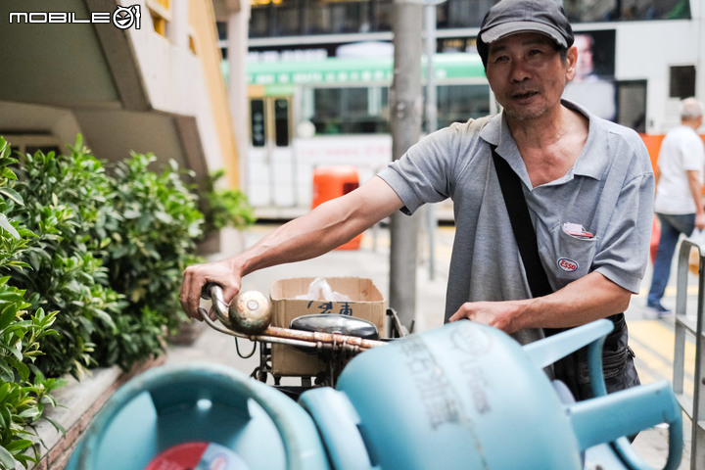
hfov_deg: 37.5
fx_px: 1038
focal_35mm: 53
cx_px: 352
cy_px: 235
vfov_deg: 25.5
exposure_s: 1/2400
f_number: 1.8
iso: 2500
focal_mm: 35
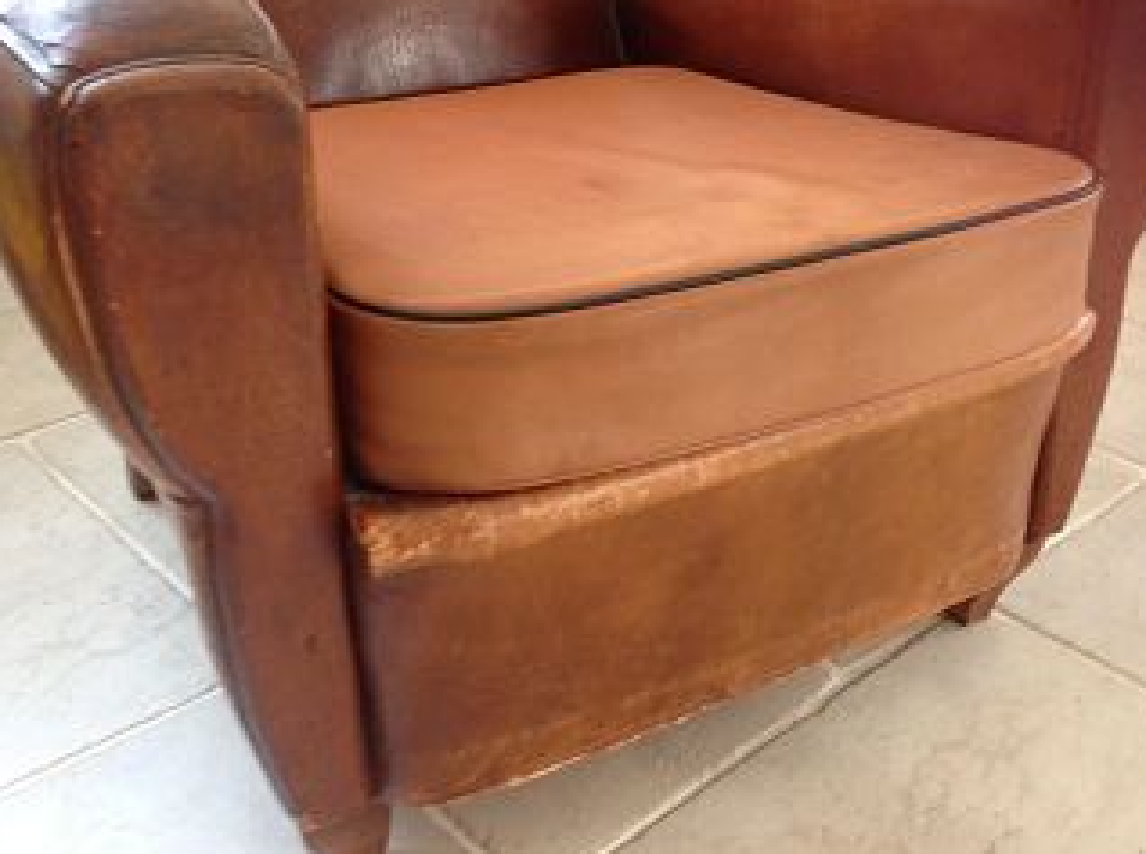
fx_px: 1453
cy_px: 393
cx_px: 649
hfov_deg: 42.9
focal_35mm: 44
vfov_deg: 32.7
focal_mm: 4.28
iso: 100
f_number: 2.4
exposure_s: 1/15
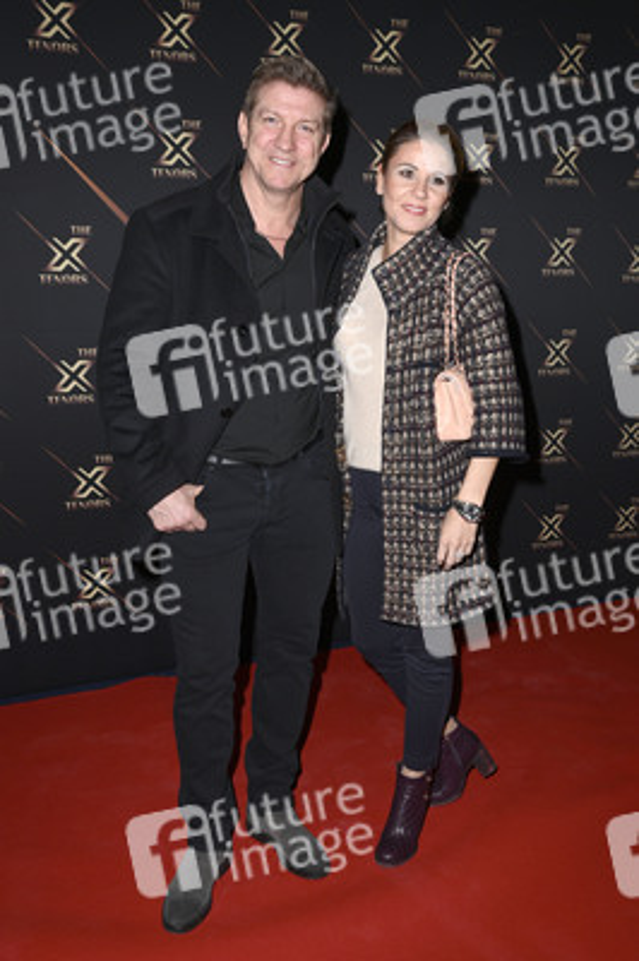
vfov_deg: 58.8
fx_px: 853
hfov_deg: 41.0
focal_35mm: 32
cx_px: 320
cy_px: 480
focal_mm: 32
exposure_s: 1/200
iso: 125
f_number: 5
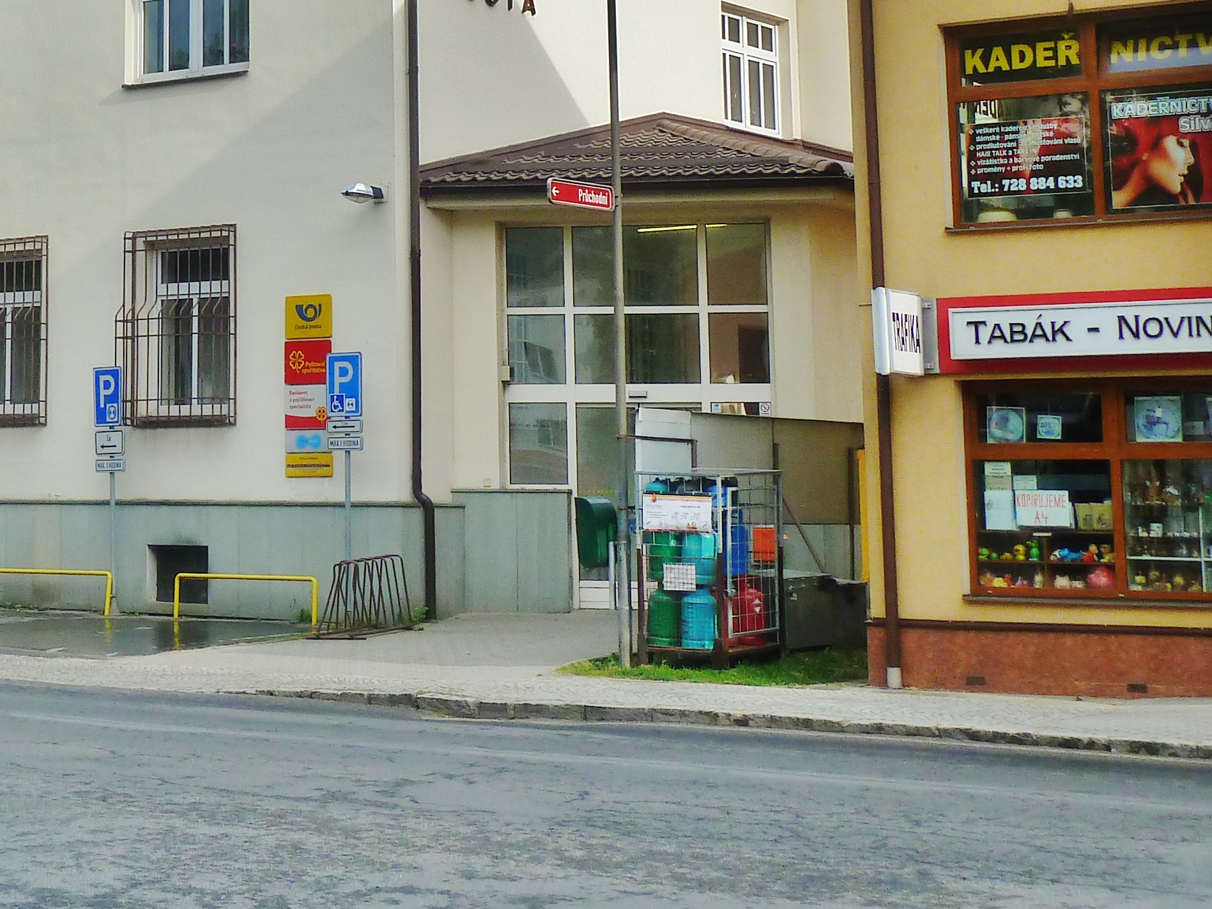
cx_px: 119
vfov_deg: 18.4
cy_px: -8
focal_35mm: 78
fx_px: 2731
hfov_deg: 24.3
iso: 80
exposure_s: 1/320
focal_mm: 6.1
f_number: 4
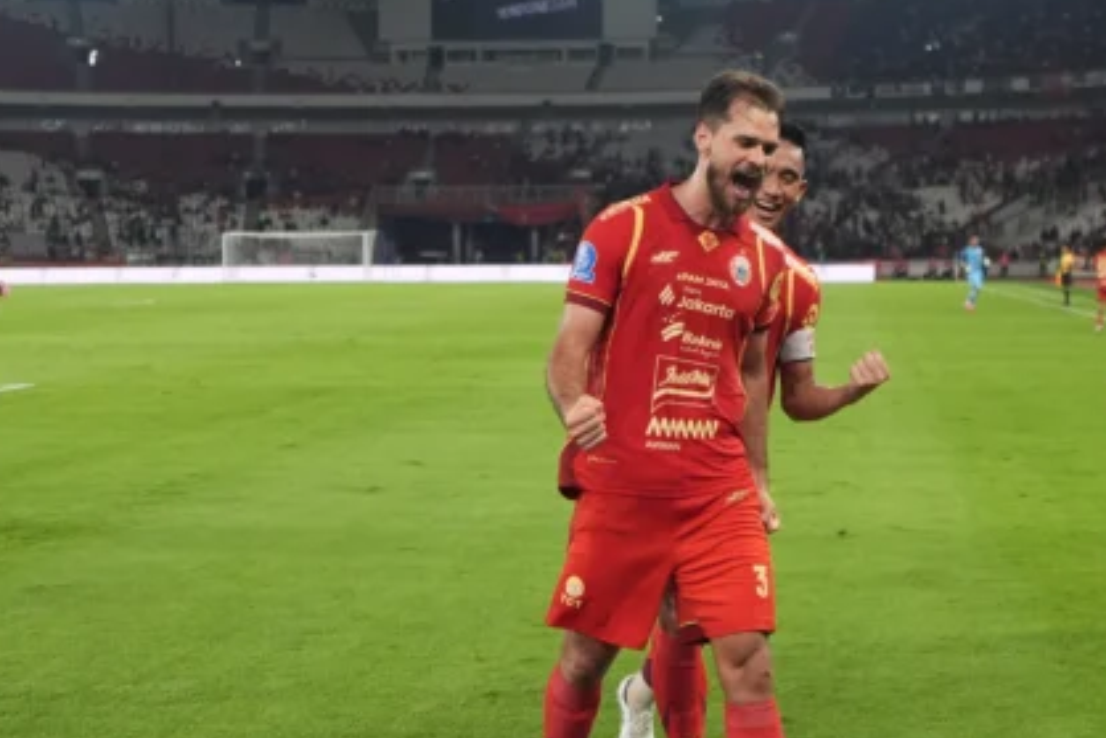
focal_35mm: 72
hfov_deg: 28.0
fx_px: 2213
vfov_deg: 18.9
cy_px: 242
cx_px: 654
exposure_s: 1/2000
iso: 2000
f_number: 2.8
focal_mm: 35
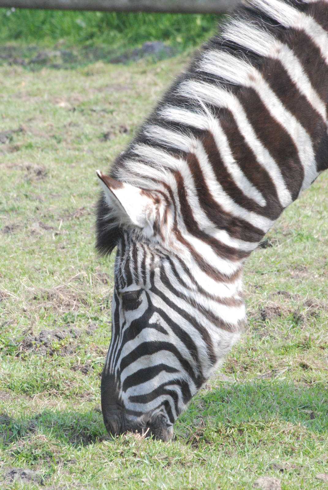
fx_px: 6132
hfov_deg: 3.1
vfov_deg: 4.6
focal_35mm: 450
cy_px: 245
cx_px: 164
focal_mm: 300
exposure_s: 1/160
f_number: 25
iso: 1600
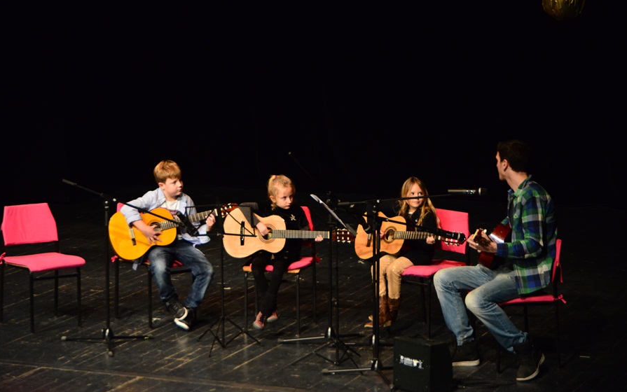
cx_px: 312
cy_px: 194
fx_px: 2102
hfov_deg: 17.0
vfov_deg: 10.7
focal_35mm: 123
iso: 4000
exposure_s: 1/80
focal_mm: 120
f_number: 5.6
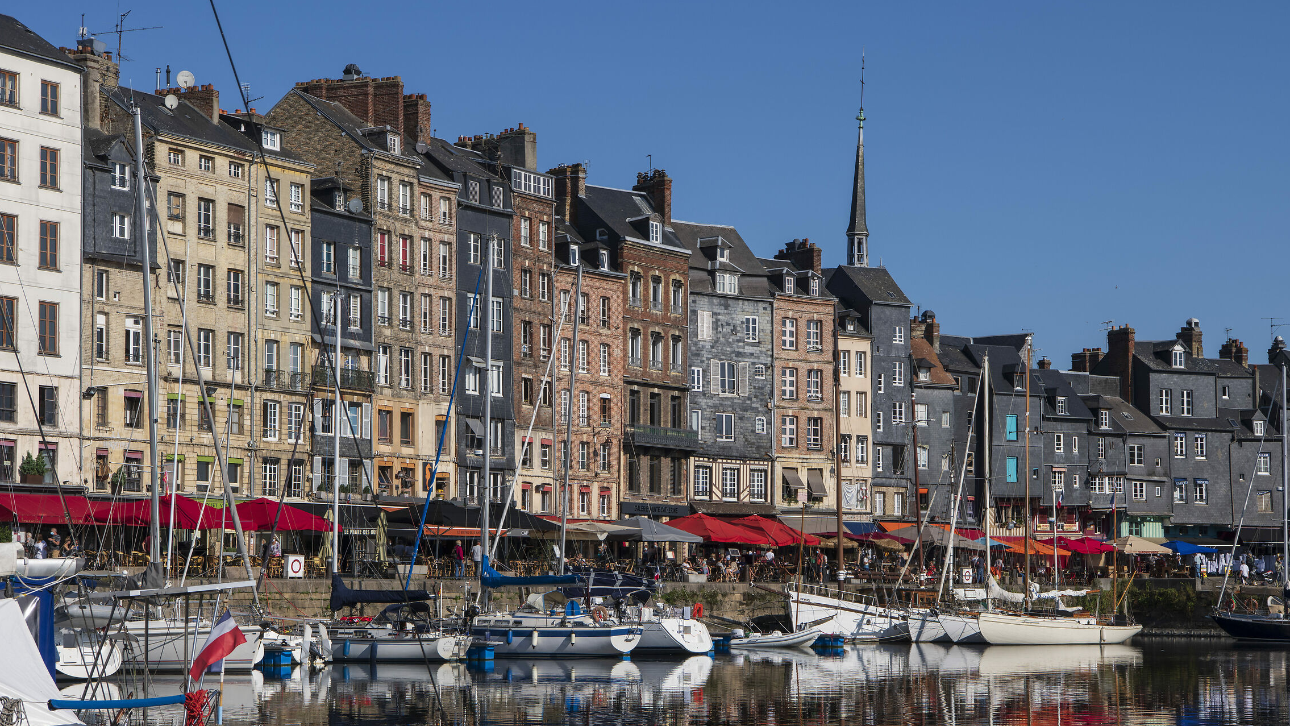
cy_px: 430
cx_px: 652
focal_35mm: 72
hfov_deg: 29.4
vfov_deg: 16.7
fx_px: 2463
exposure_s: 1/320
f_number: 13
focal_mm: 65
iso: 100
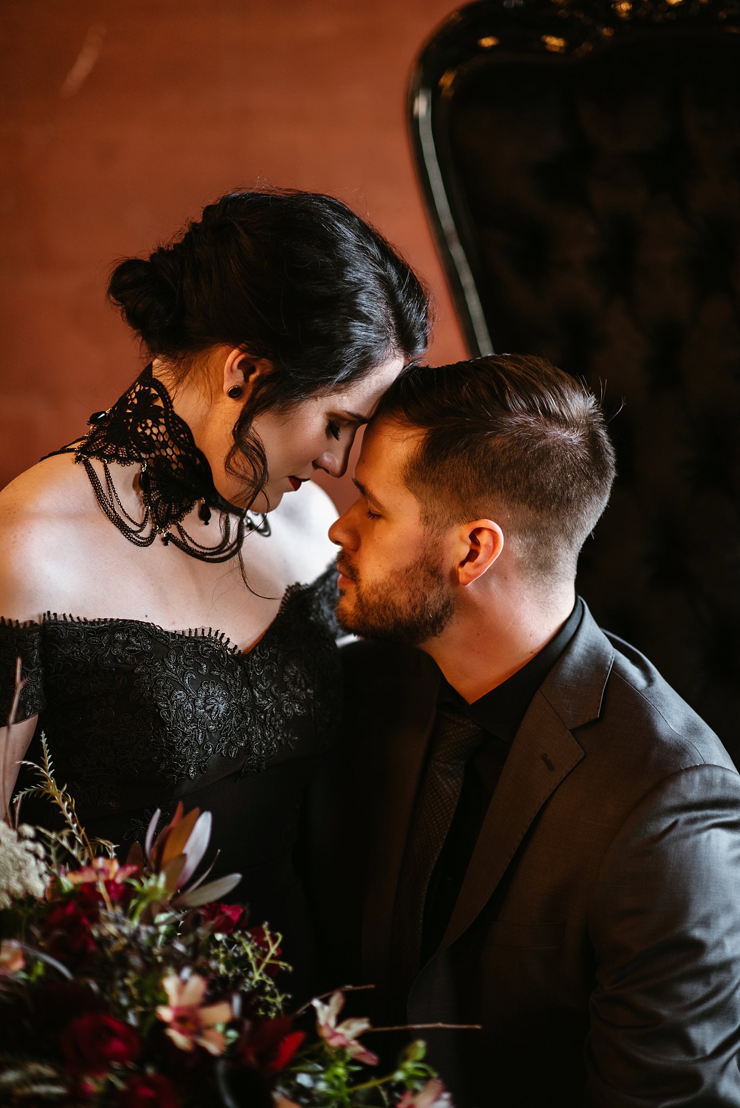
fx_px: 2618
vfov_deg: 23.9
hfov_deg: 16.1
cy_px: 554
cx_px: 370
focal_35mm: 85
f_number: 1.8
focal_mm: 85
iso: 1000
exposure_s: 1/250
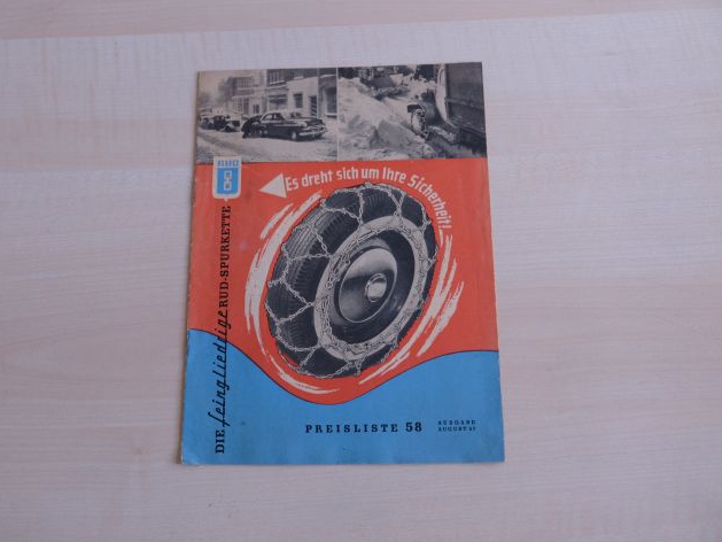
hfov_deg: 42.9
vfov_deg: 32.9
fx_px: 918
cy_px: 270
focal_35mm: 44
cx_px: 325
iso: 250
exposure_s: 1/60
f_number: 3.2
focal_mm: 26.5
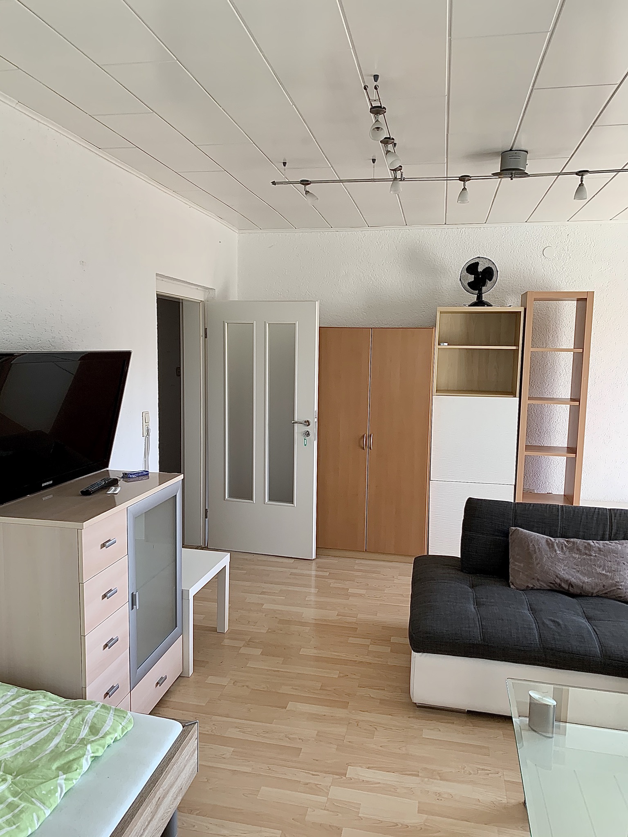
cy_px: 418
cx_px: 314
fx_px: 629
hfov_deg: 53.1
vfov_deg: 67.3
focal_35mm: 26
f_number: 1.8
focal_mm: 4.25
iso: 40
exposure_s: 1/122
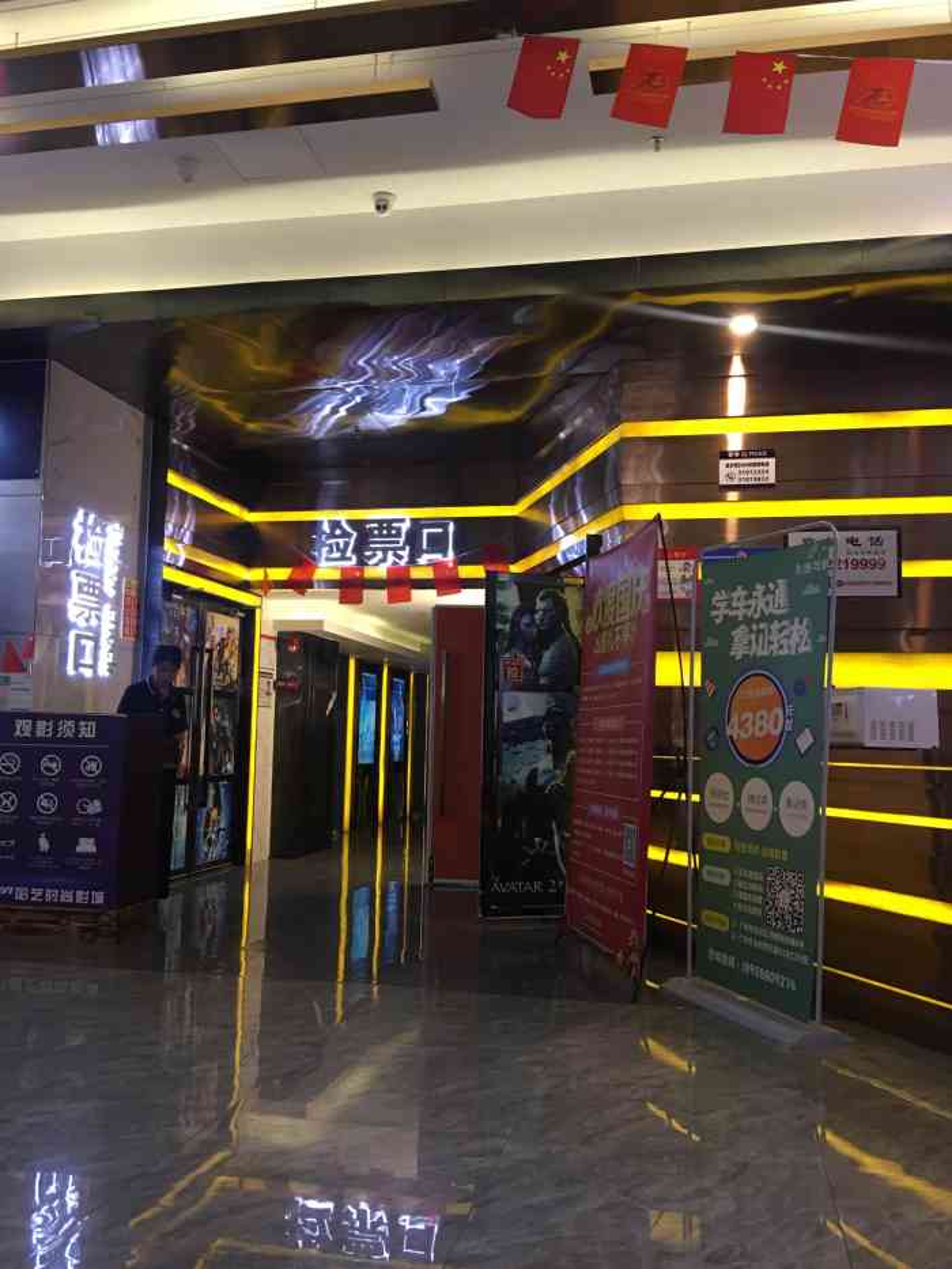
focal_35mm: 29
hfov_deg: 48.2
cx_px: 476
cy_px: 634
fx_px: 1063
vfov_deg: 61.7
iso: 80
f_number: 2.2
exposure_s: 1/17
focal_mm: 4.15
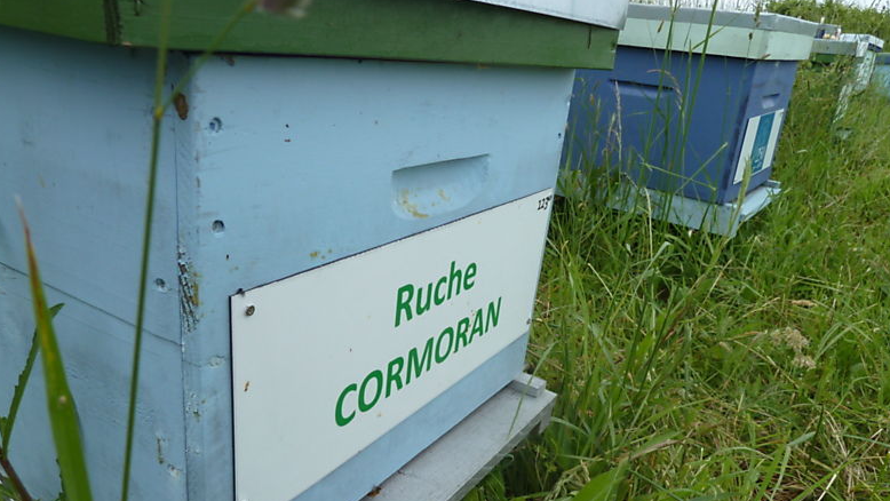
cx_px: 445
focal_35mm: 28
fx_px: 661
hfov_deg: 67.9
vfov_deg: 41.1
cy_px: 329
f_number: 4
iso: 80
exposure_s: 1/400
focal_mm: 4.1
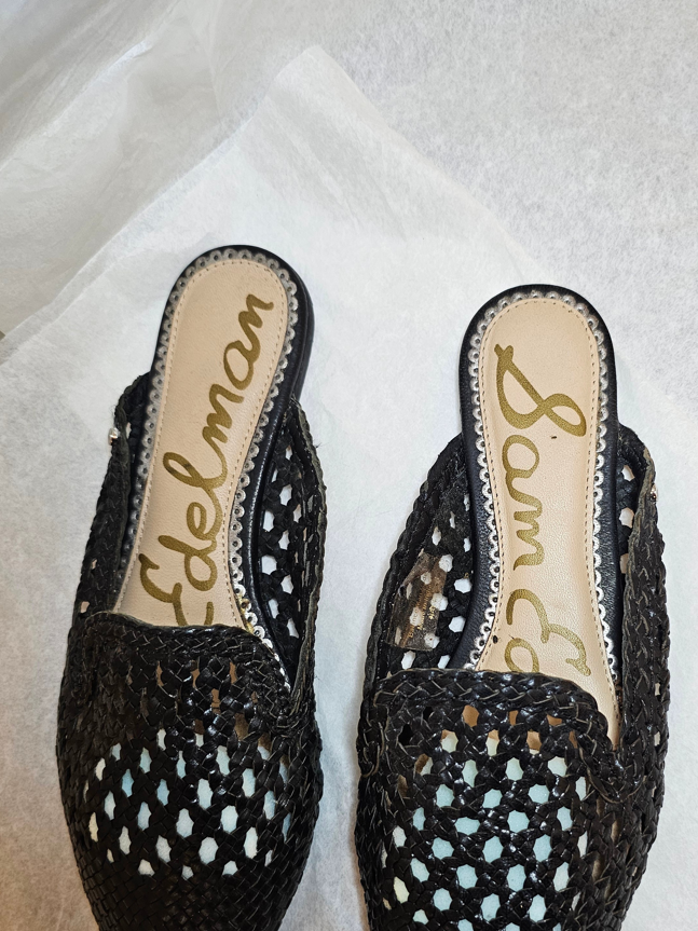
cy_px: 563
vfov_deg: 56.3
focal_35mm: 32
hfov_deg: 43.5
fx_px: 861
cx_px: 470
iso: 200
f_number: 1.7
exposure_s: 1/100
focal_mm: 6.3
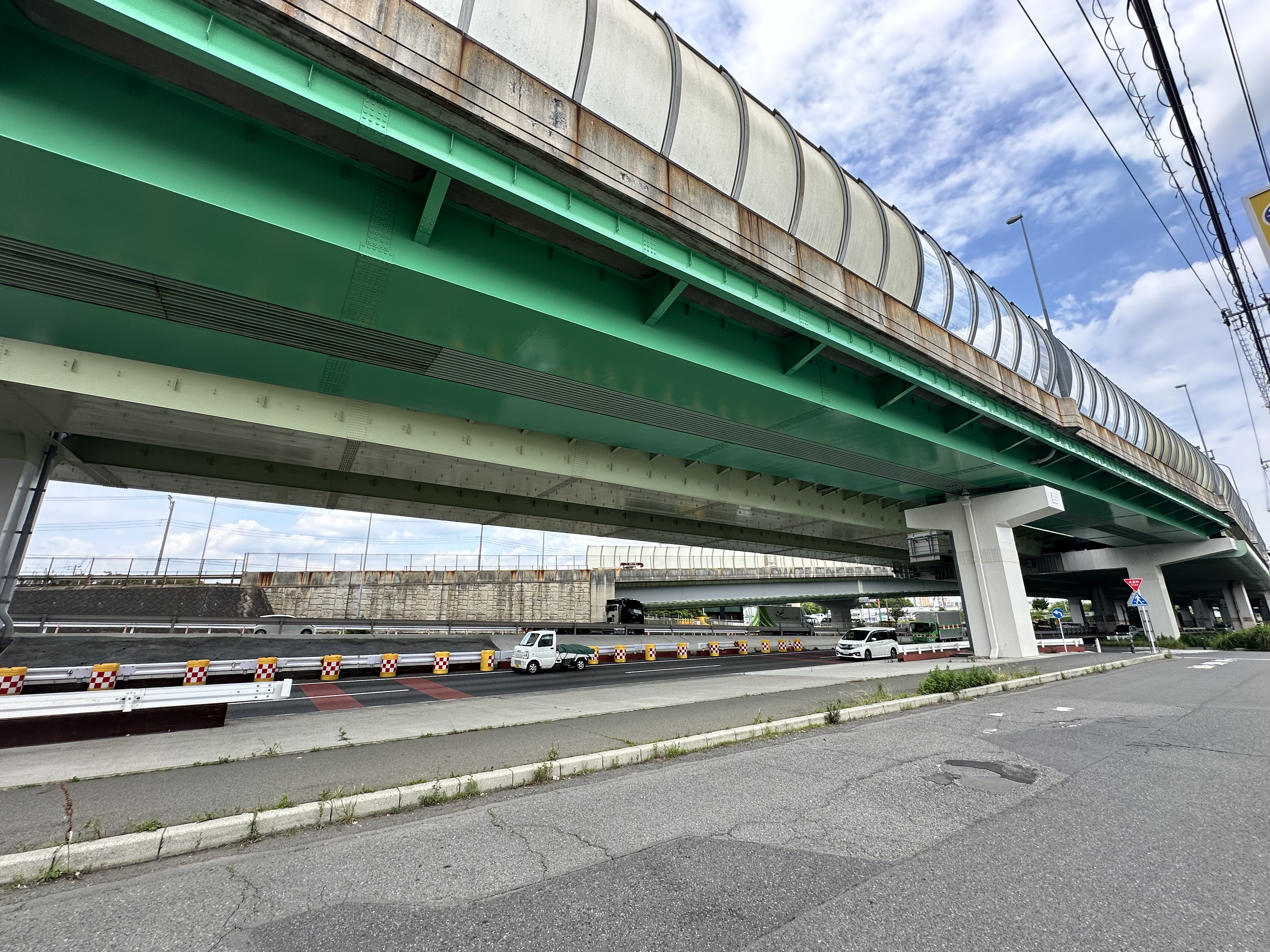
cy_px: 476
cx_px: 635
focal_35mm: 14
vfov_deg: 85.7
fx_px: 514
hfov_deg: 102.1
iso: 40
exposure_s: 1/600
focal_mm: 2.22
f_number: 2.2
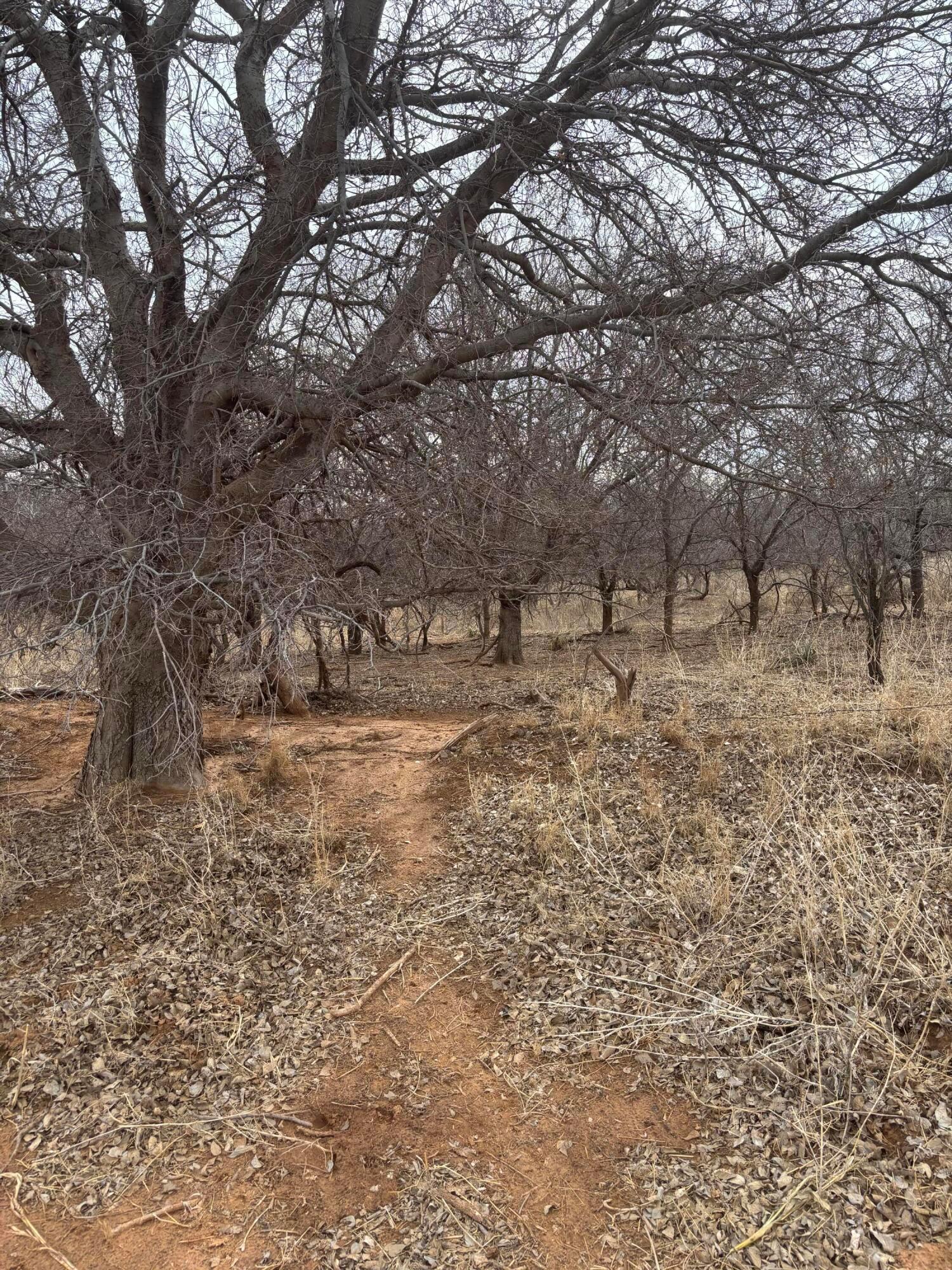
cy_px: 635
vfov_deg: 67.3
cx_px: 476
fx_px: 953
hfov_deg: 53.1
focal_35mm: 26
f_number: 1.6
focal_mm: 5.96
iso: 50
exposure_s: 1/1027
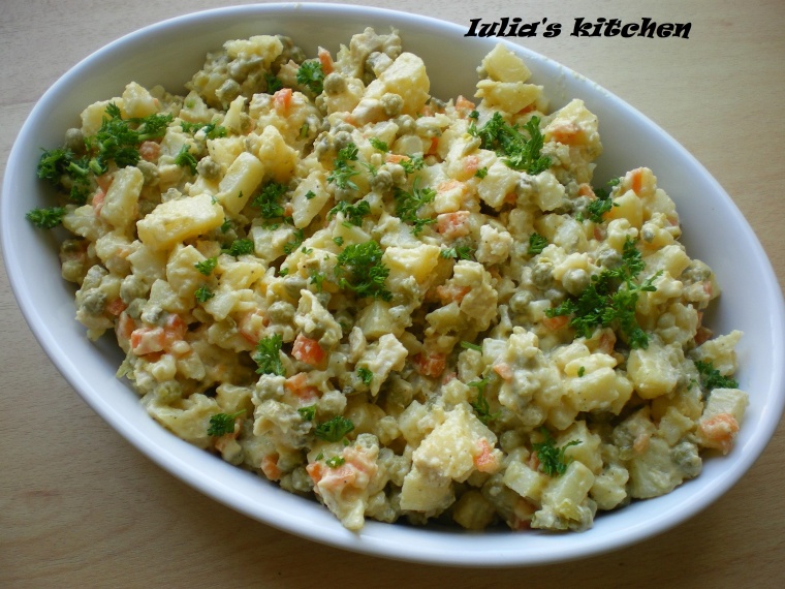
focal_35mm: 36
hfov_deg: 51.4
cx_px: 392
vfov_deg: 39.7
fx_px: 816
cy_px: 294
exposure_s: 1/50
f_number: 3.1
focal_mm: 6.3
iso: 50
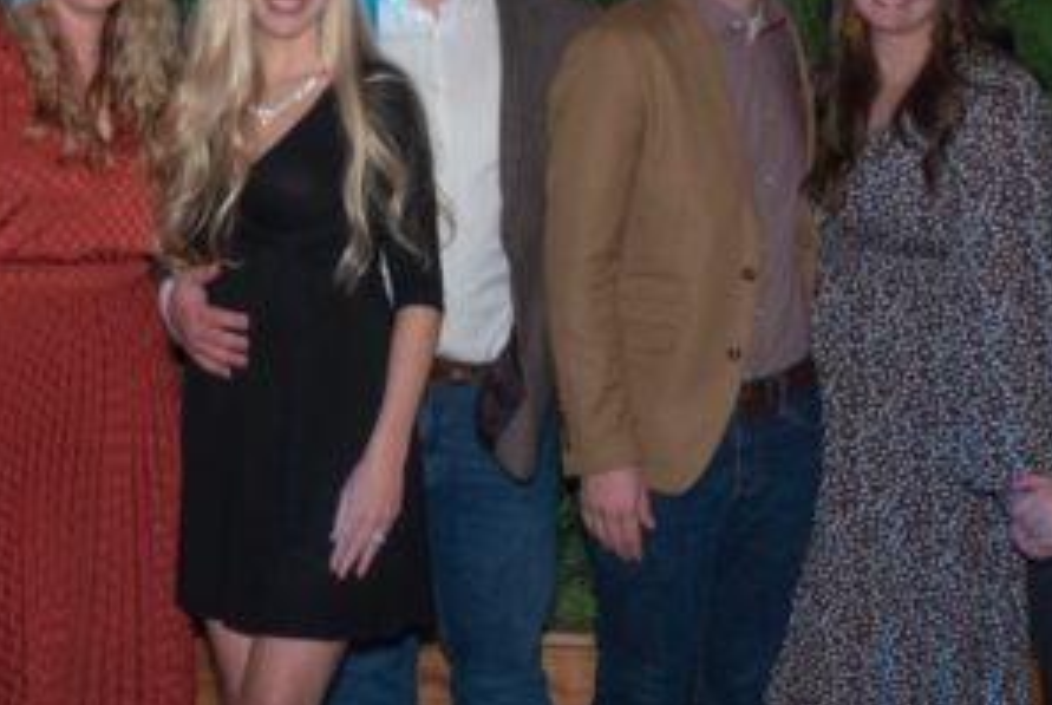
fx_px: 1814
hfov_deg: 32.1
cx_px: 358
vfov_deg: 21.4
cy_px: 48
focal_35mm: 62
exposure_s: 1/200
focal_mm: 24
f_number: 2.8
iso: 400
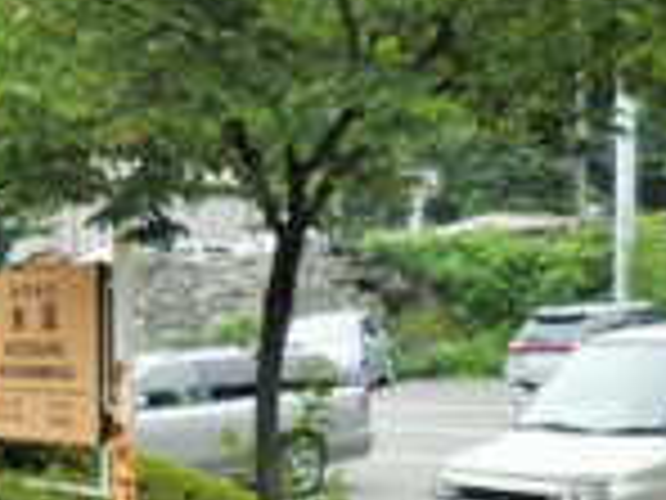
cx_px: -207
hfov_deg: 22.1
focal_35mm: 79
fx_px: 1520
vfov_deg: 18.6
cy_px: 329
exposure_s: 1/320
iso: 64
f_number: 2.8
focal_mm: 4.7
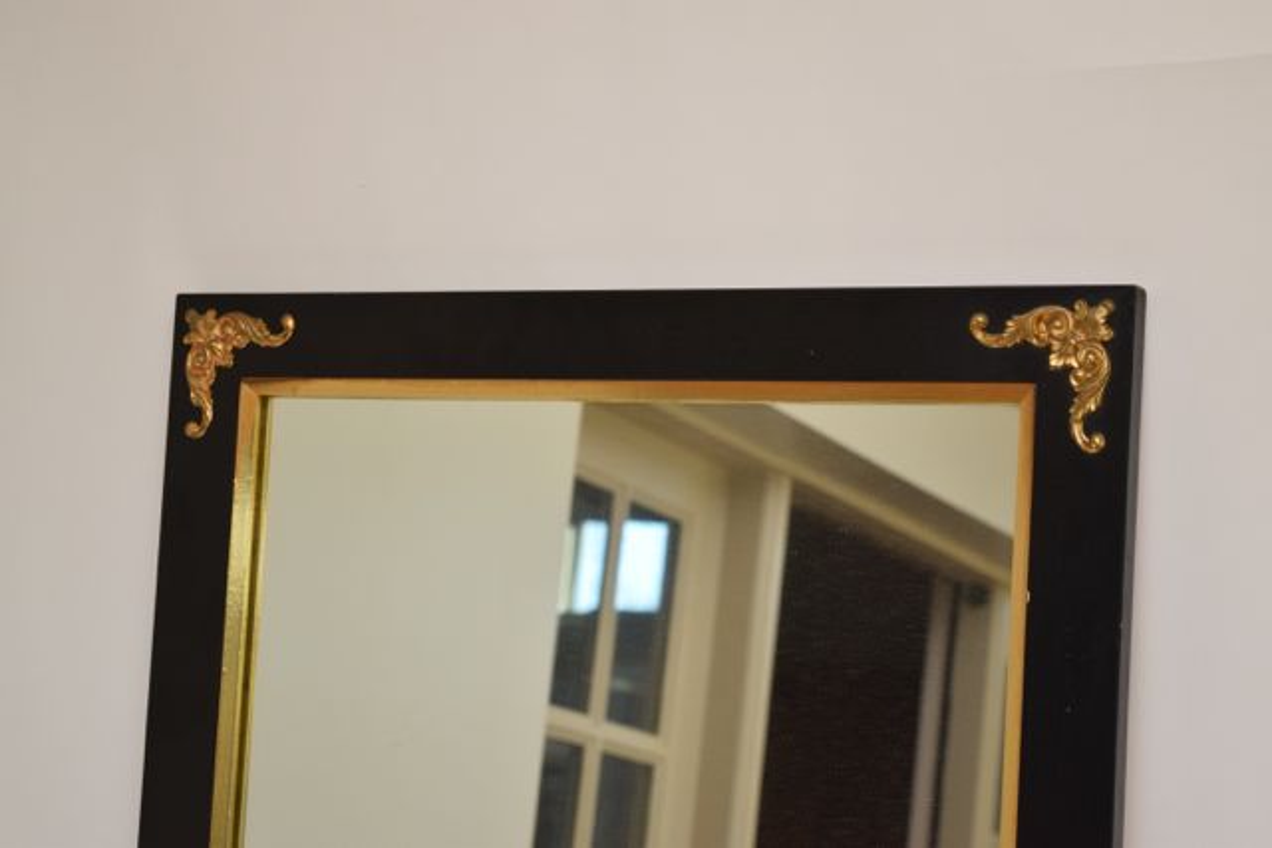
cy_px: 424
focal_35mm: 82
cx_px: 636
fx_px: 2915
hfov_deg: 24.6
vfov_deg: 16.6
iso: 800
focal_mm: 55
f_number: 5.6
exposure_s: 1/125
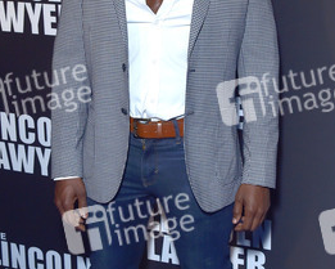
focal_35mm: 46
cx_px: 166
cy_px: 31
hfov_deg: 40.3
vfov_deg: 31.4
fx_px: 456
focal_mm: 32
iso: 640
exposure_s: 1/200
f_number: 6.3
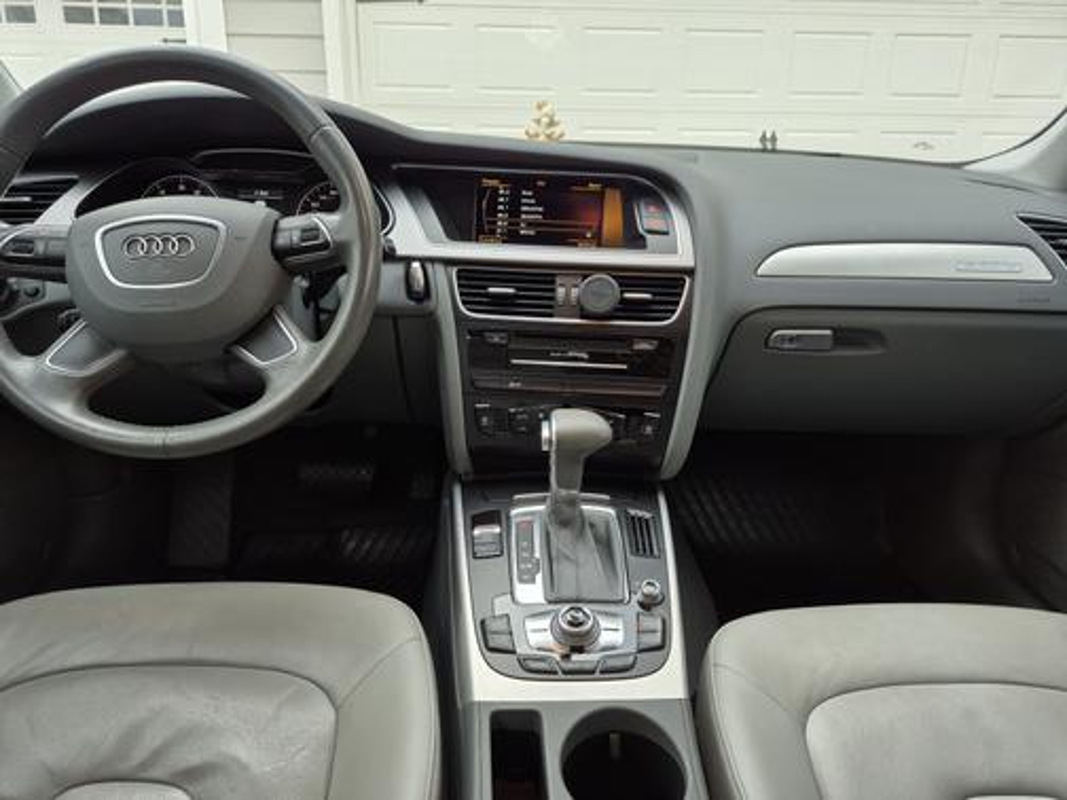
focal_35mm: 23
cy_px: 400
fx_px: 709
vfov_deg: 58.9
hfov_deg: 73.9
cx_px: 534
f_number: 1.8
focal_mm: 5.4
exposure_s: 1/180
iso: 125
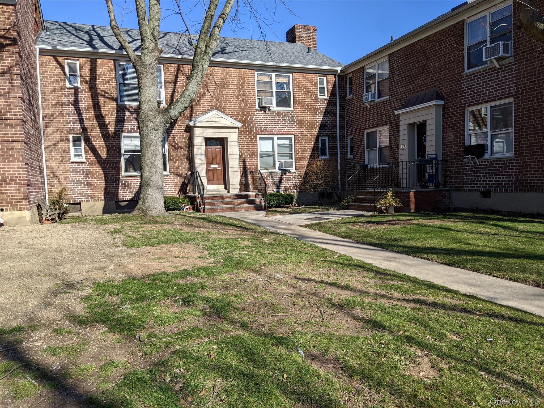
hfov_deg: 65.3
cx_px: 272
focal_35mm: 27
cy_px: 204
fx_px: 424
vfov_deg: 51.4
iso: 52
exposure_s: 1/2933
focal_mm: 4.44
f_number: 1.8
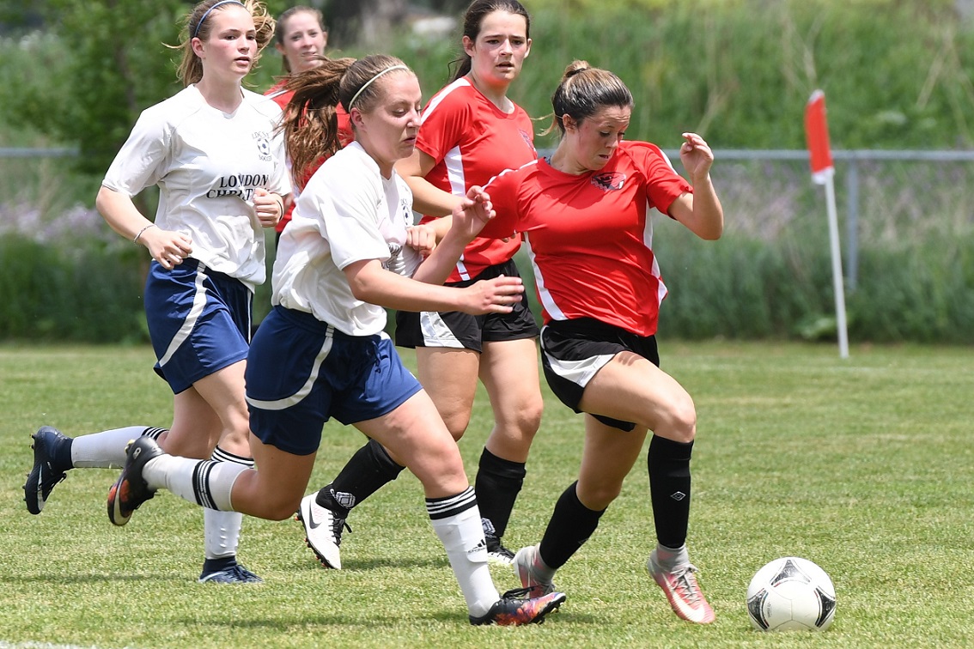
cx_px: 487
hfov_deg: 6.9
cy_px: 324
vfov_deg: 4.6
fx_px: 8116
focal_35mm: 300
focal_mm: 200
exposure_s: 1/1000
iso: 200
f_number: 5
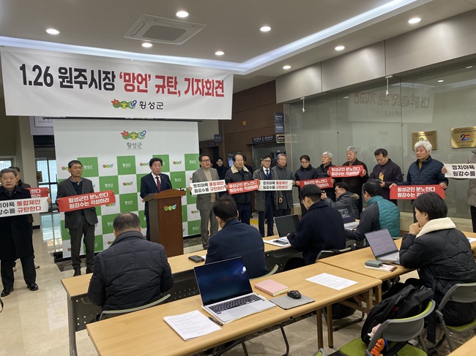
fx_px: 357
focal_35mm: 26
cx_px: 238
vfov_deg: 53.0
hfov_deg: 67.3
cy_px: 178
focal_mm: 4.25
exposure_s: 1/120
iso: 100
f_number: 1.8
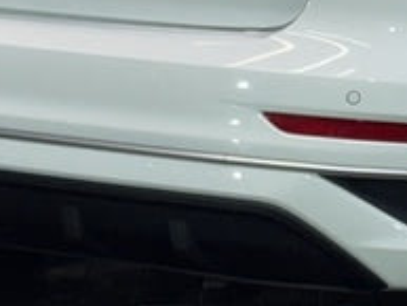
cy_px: -60
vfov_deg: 6.6
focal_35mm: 224
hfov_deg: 8.7
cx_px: 477
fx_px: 2635
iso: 50
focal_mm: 6.76
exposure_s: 1/129
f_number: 1.78
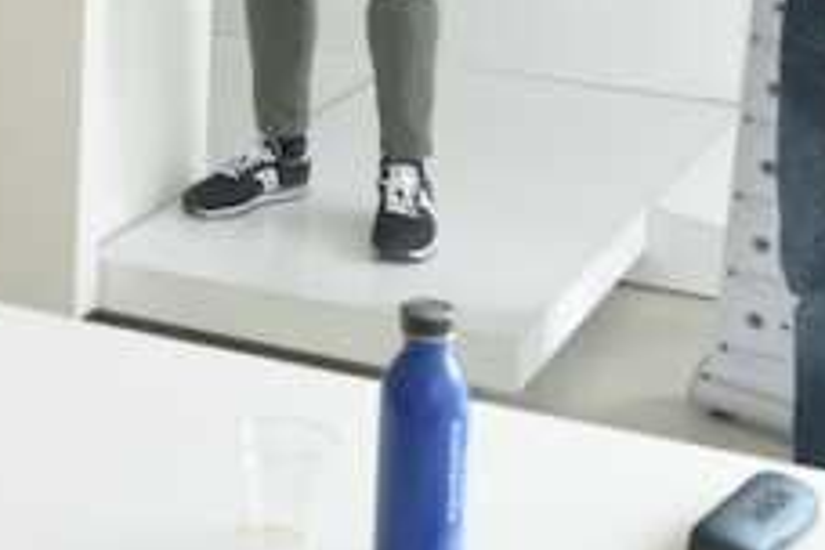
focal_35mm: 106
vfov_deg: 12.5
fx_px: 2418
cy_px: -221
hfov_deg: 18.8
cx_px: -11
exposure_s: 1/60
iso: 280
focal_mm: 23
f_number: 5.6
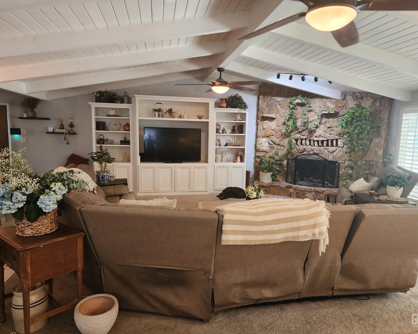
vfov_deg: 58.8
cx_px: 216
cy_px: 167
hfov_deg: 70.3
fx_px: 297
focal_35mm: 24
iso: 500
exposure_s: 1/120
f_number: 1.8
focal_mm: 6.4
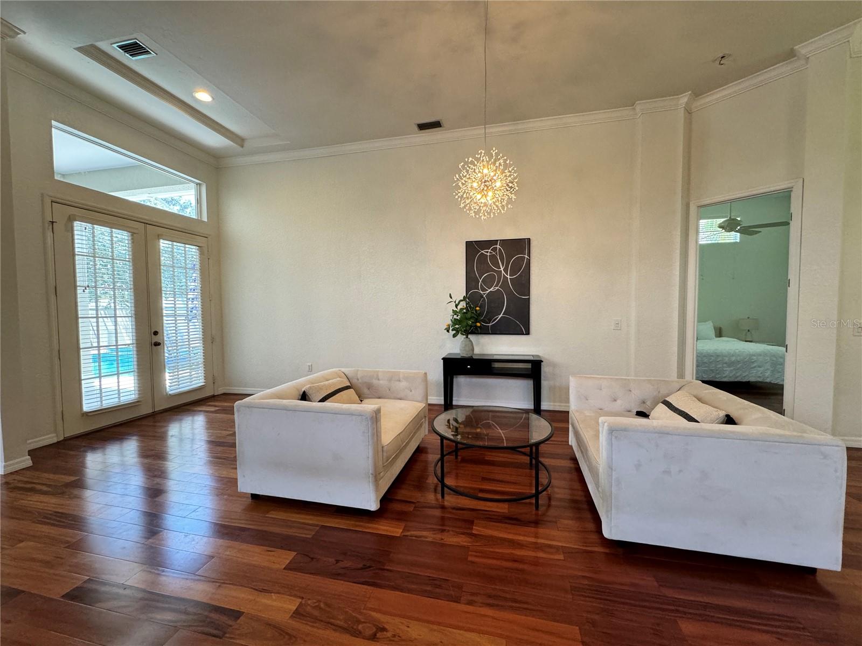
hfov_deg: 102.1
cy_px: 323
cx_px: 431
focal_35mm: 14
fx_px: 349
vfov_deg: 85.7
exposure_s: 1/120
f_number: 2.2
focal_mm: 2.22
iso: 250
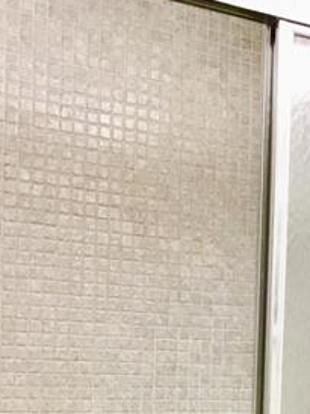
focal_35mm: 87
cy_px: 405
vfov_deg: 21.8
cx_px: 364
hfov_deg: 16.3
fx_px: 1040
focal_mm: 3.3
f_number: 2.4
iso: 40
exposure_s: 1/30
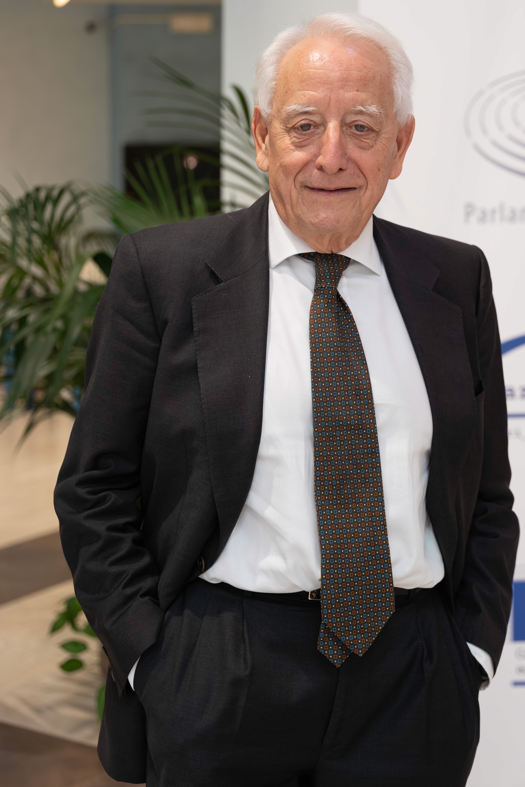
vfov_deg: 31.3
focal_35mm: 64
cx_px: 327
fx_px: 1403
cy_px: 312
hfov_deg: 21.2
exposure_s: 1/250
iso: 800
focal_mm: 49.1
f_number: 2.8
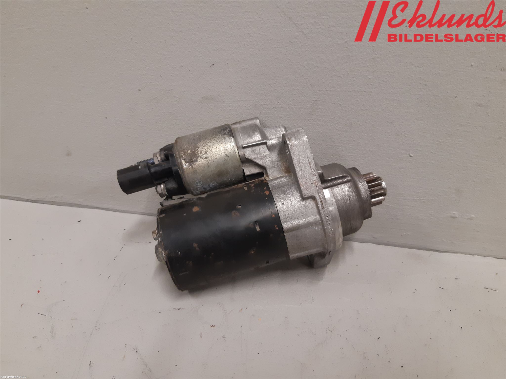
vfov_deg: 53.1
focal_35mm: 26
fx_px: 380
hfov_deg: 67.3
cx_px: 253
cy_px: 190
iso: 160
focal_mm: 3.93
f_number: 1.7
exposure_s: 1/50
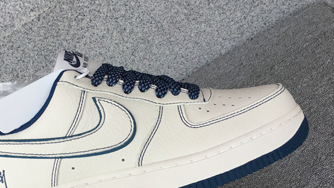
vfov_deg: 23.0
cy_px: 112
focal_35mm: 52
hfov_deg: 39.5
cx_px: 120
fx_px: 461
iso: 25
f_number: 2.4
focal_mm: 3.3
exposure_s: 1/413
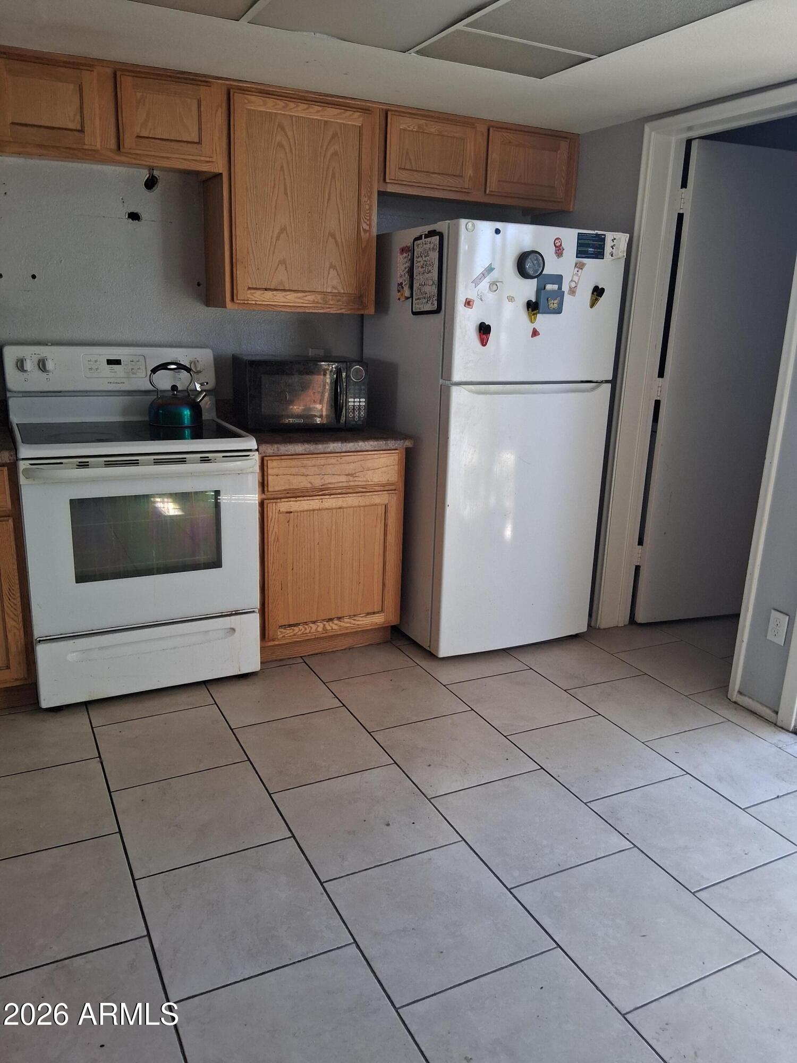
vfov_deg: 67.3
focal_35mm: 26
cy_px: 532
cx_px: 398
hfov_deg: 53.1
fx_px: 798
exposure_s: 1/100
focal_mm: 3.98
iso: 160
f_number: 1.8
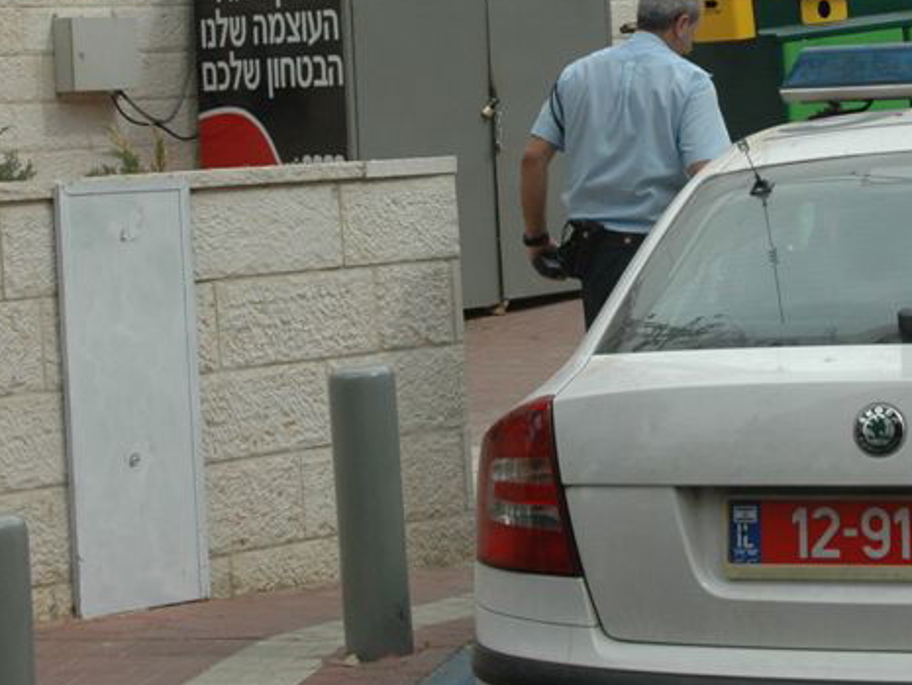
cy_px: 105
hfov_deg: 15.5
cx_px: 588
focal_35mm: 127
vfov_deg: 11.6
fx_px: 3347
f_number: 10
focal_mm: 40
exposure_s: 1/400
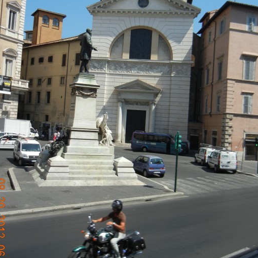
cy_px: 103
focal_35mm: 40
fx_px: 337
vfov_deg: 41.7
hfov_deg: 41.8
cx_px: 116
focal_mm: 5.4
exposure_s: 1/394
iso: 160
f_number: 7
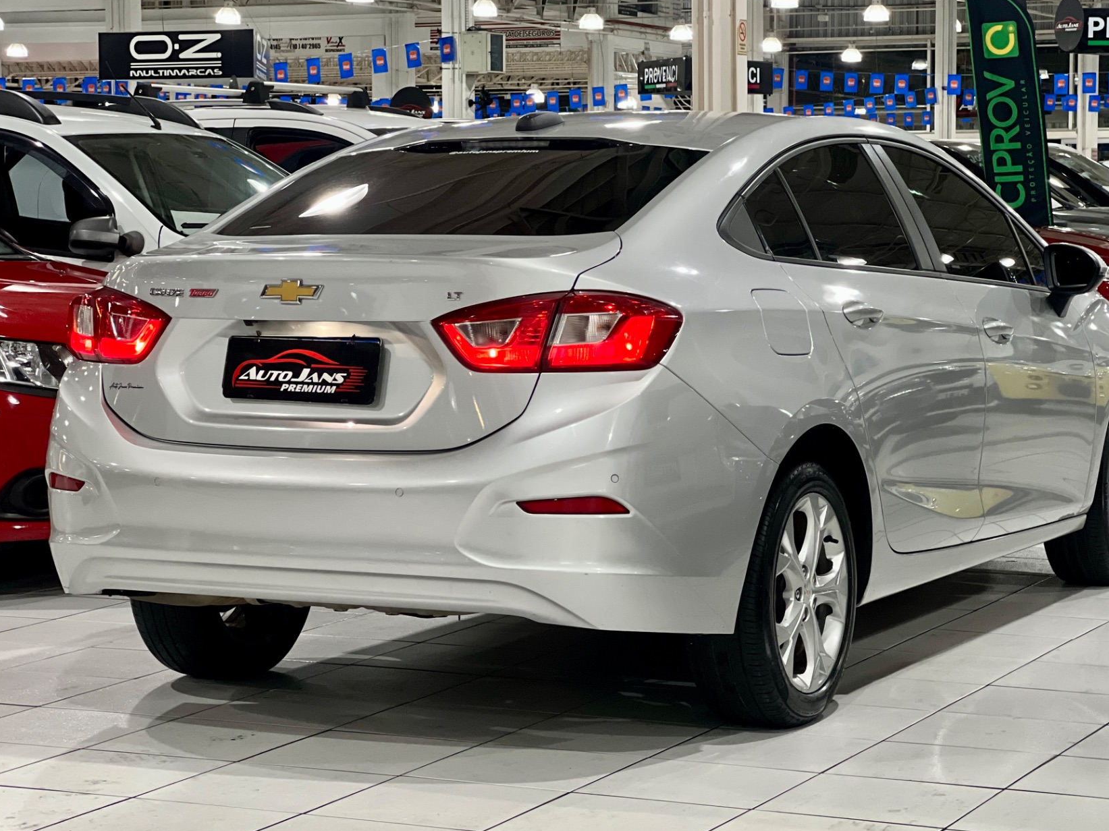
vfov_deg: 16.4
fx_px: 2883
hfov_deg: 21.8
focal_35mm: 90
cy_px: 429
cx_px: 569
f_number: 2.8
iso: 320
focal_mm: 9
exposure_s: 1/40
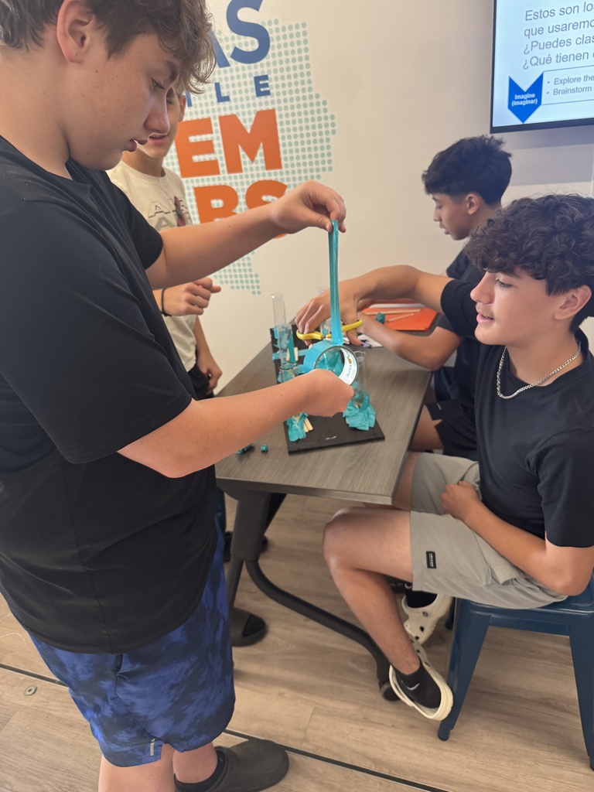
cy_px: 396
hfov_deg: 56.8
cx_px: 297
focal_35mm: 24
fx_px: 549
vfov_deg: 71.6
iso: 250
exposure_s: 1/60
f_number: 1.78
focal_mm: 6.76
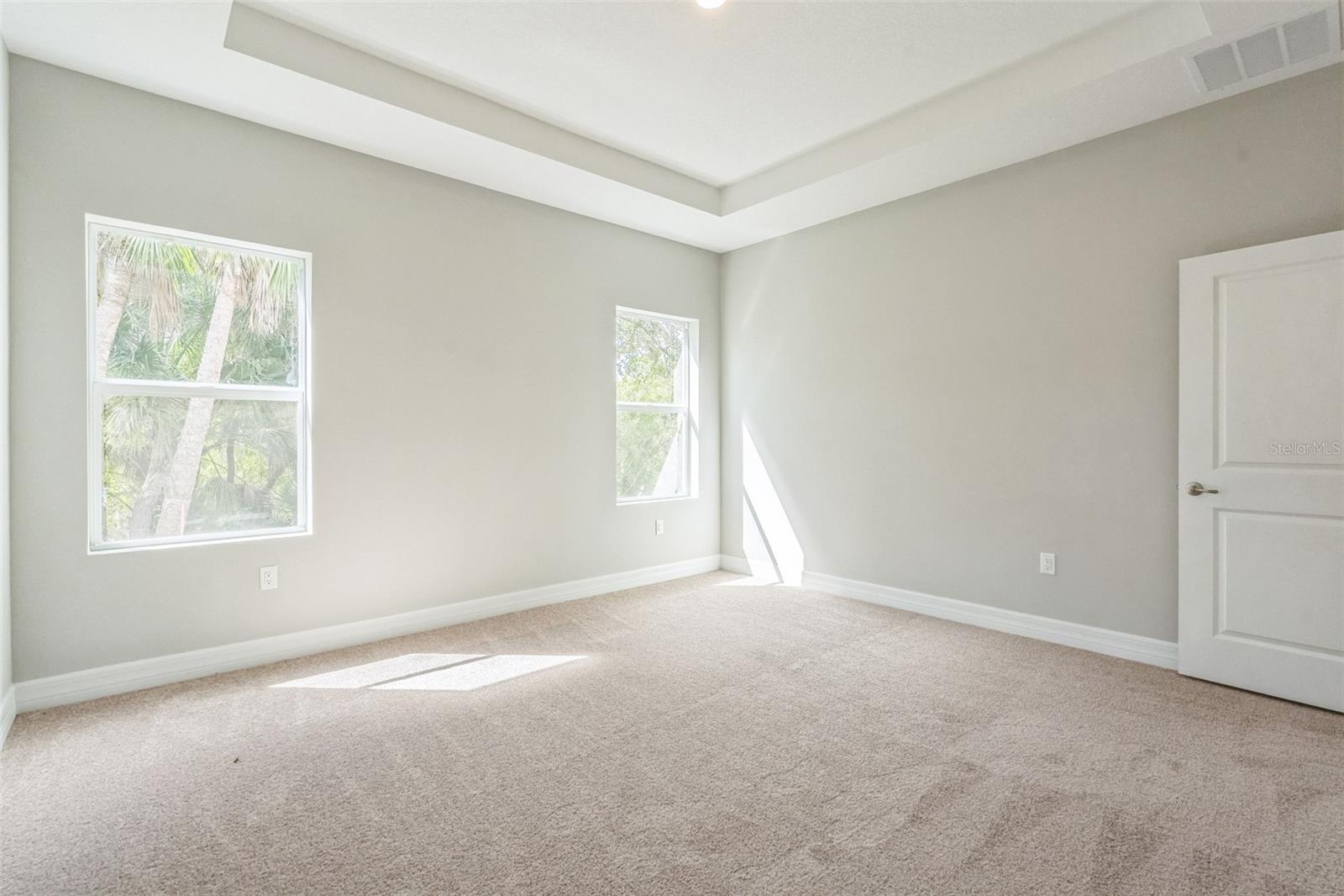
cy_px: 448
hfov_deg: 96.7
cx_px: 672
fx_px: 597
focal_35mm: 16
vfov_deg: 73.7
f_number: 8
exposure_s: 1/320
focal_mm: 16
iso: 1600
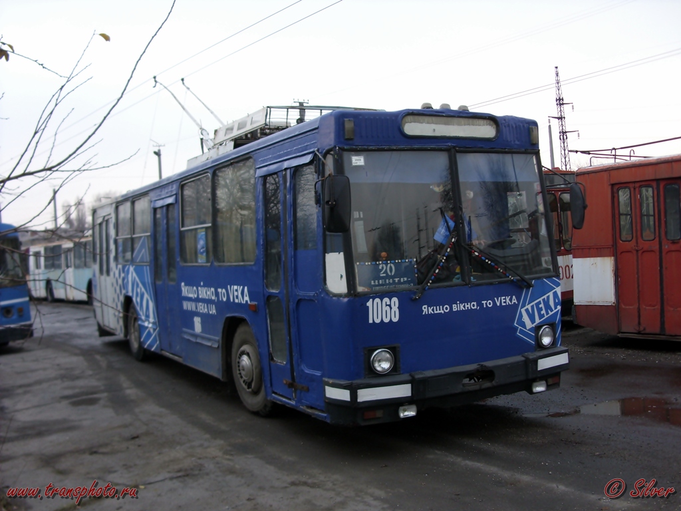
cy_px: 256
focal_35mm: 38
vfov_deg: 37.7
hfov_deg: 49.0
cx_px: 340
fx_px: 748
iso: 50
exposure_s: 1/154
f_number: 2.8
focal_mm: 6.3
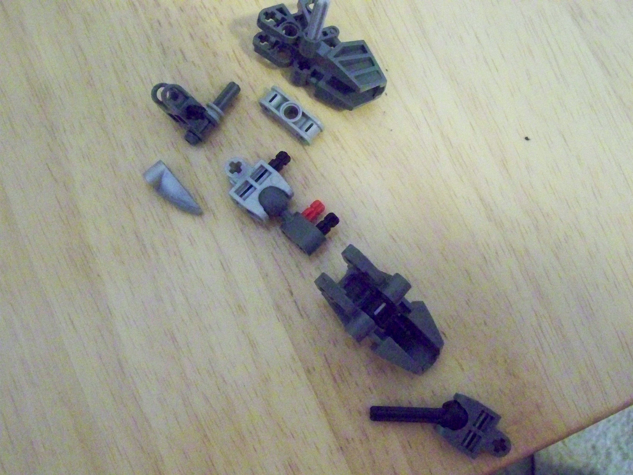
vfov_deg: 29.7
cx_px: 316
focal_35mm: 49
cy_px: 238
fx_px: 896
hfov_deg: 38.9
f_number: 2.8
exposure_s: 1/30
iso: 1600
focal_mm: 8.1
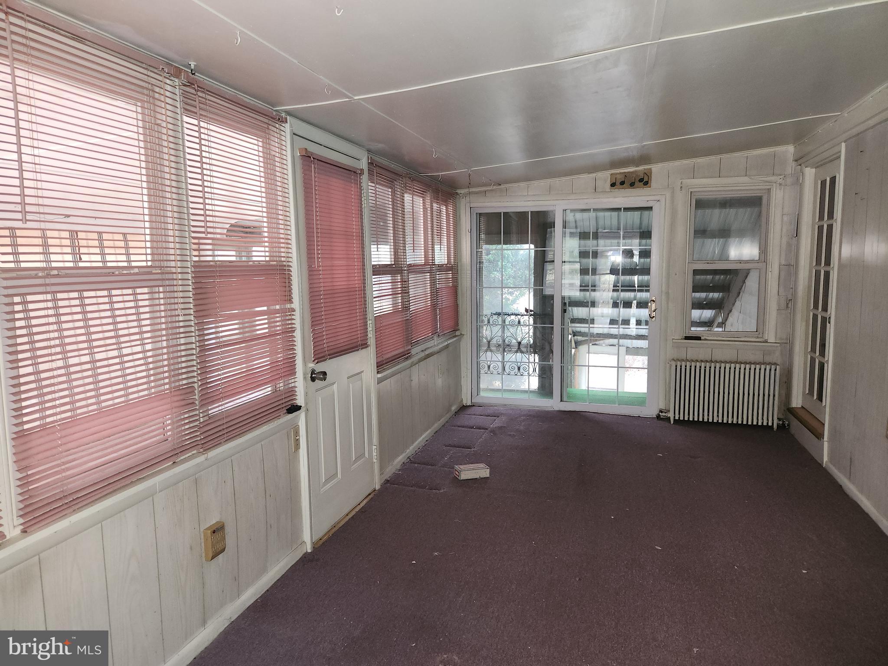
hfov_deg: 73.9
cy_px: 333
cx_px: 444
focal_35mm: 23
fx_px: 590
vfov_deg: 58.9
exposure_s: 1/12
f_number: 1.8
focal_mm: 5.4
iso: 125
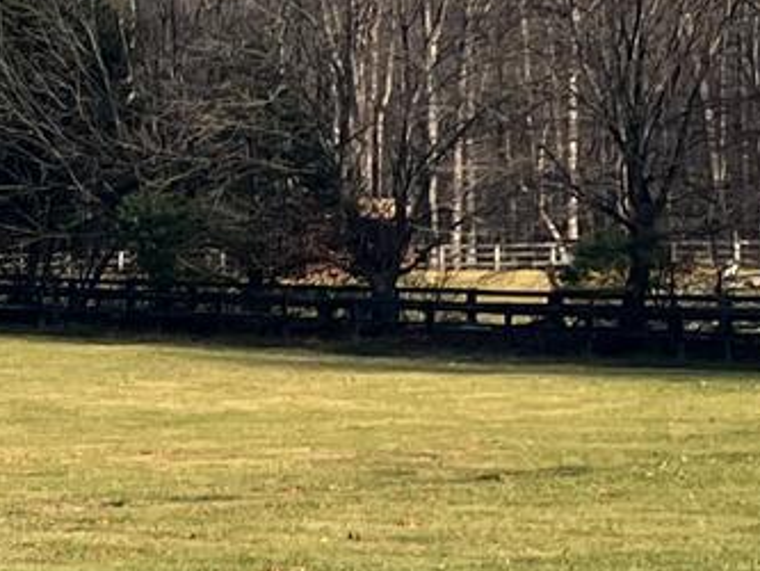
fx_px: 3514
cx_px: -1433
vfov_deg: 9.3
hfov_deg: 9.8
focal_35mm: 160
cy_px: 304
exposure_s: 1/2513
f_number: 1.6
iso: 50
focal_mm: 5.1
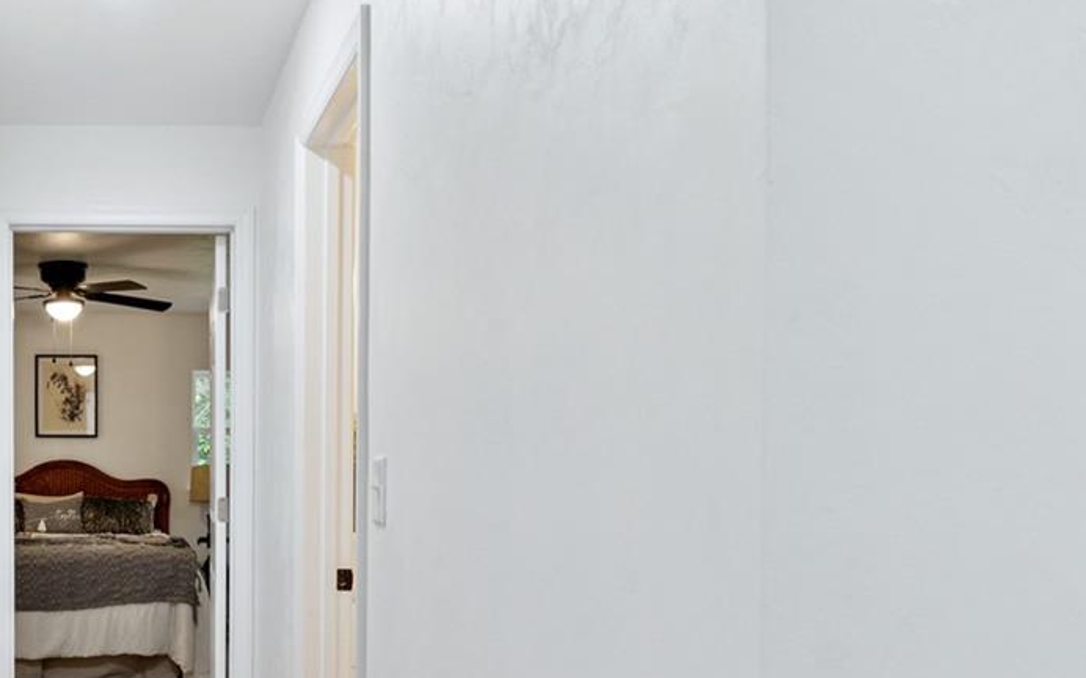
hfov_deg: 50.7
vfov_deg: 35.7
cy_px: 629
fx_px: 976
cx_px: 86
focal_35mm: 33
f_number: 8
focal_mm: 14
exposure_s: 1/20
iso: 400
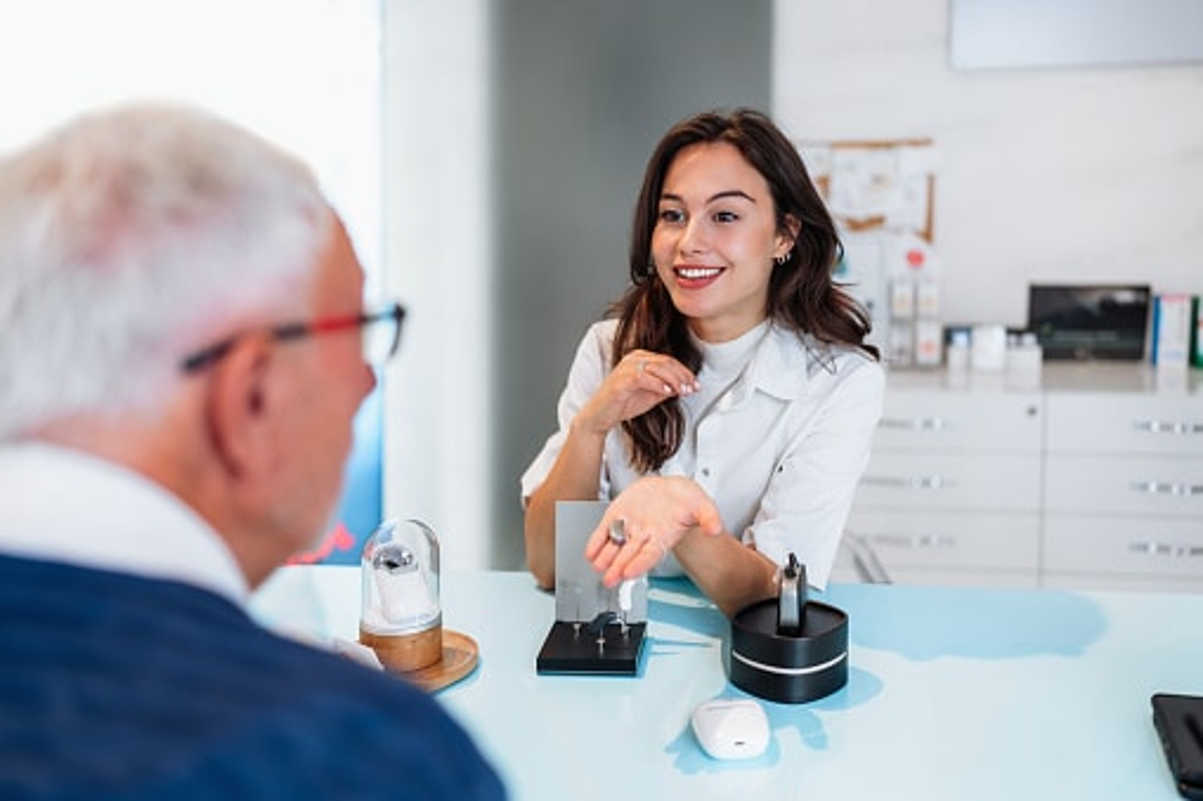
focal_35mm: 35
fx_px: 1169
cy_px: 400
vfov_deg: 37.8
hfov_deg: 54.4
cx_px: 602
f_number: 1.6
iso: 100
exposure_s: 1/125
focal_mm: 35
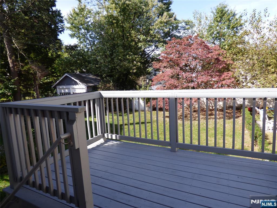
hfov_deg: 81.7
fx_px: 160
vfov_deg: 66.0
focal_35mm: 20
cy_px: 104
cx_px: 138
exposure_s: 1/500
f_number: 2.8
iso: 100
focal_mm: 3.58
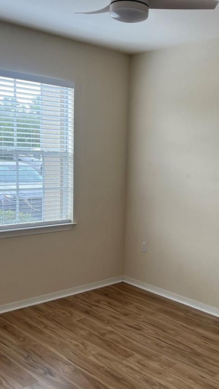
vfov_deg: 49.4
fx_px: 423
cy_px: 208
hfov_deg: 28.7
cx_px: 157
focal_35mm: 41
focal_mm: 5.7
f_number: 1.5
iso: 64
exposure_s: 1/161
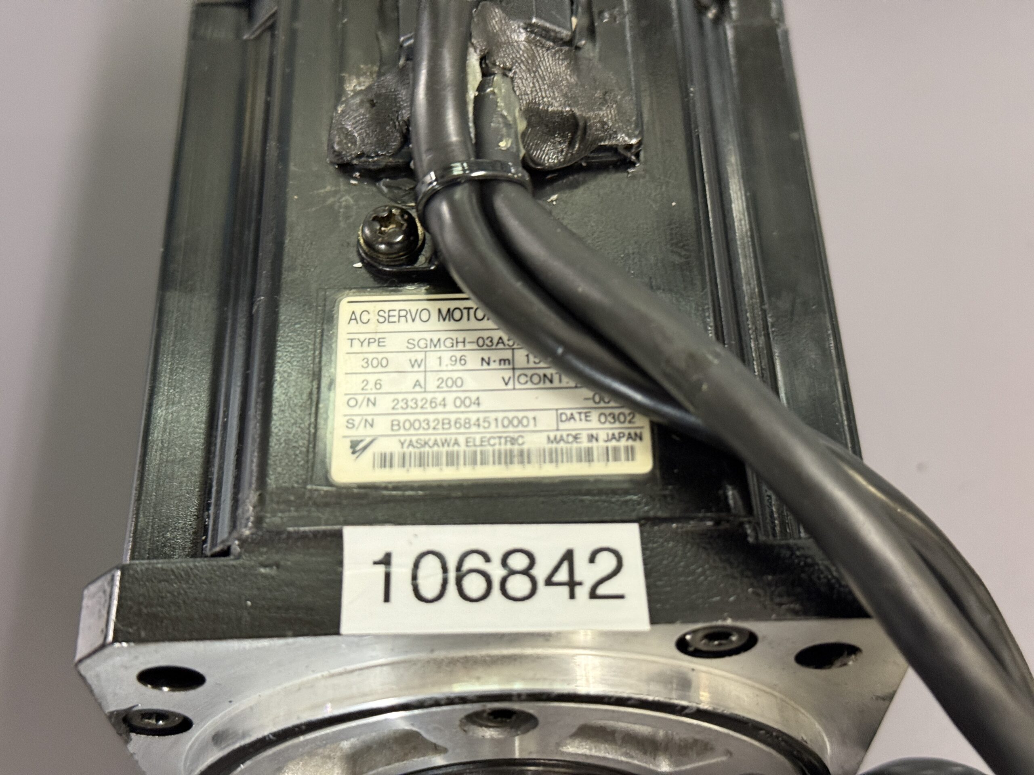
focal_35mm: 48
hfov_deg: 39.7
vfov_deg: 30.3
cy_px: 388
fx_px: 1434
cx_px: 517
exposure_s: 1/33
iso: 320
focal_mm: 6.76
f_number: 1.78
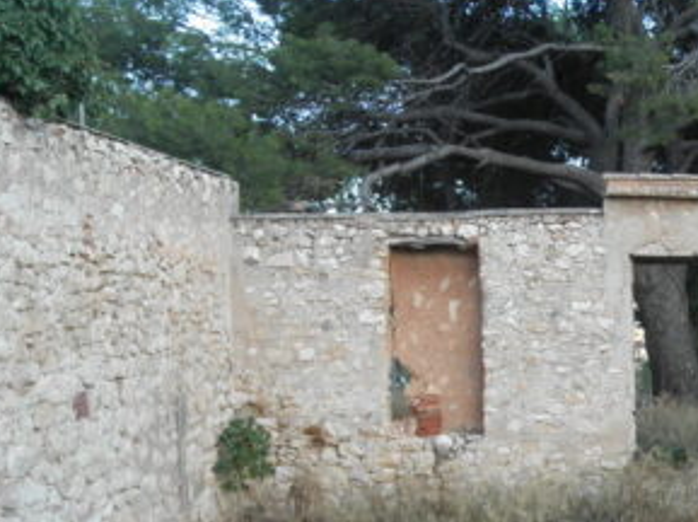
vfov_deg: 23.5
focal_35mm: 62
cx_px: 757
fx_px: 1249
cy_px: 349
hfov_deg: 28.5
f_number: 3
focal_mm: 5
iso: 64
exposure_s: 1/80
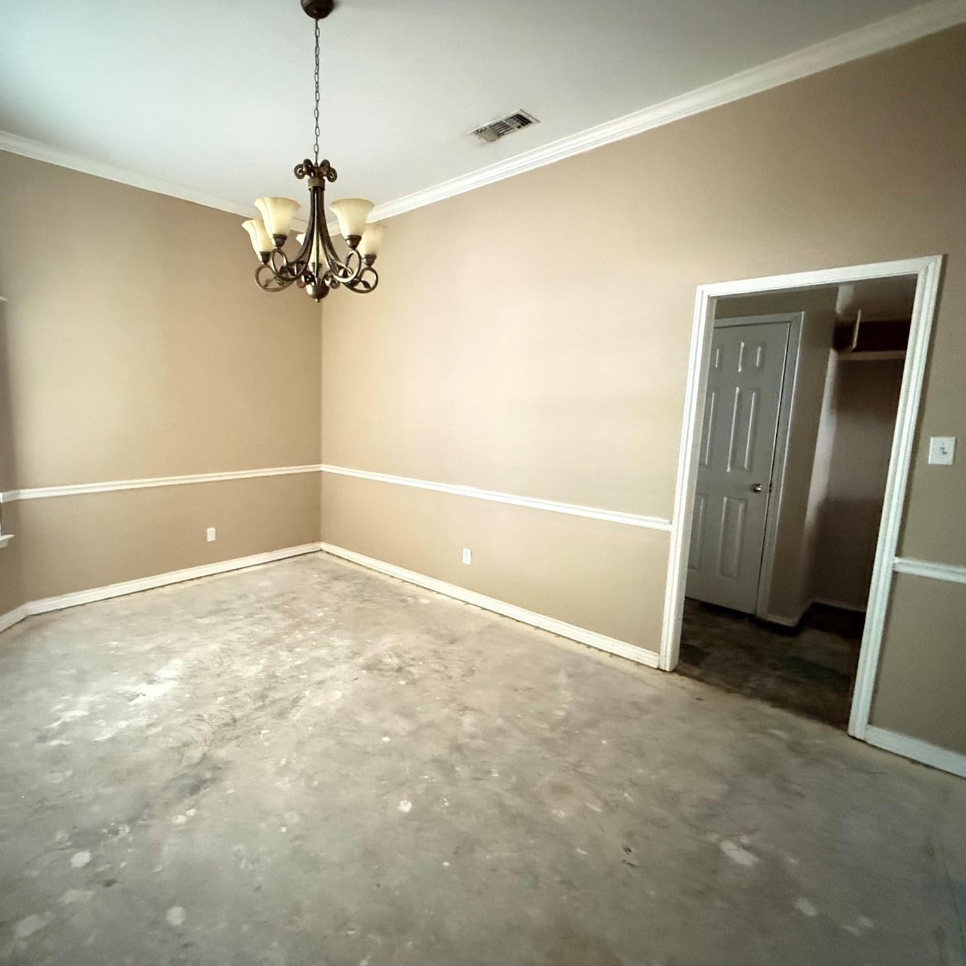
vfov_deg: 84.0
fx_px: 537
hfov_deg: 82.7
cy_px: 473
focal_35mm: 17
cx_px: 373
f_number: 2.2
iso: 2500
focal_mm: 2.22
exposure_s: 1/30
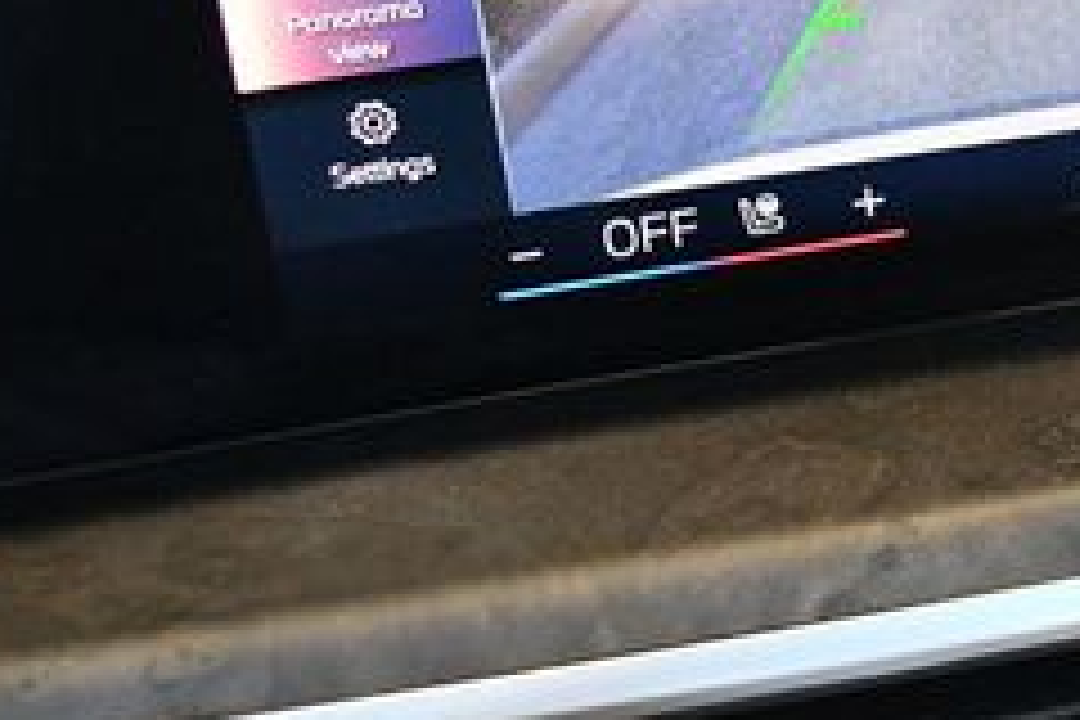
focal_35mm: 96
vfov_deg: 14.2
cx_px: 1382
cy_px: 189
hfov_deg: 19.7
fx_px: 2880
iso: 1100
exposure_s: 1/125
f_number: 3.5
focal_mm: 18
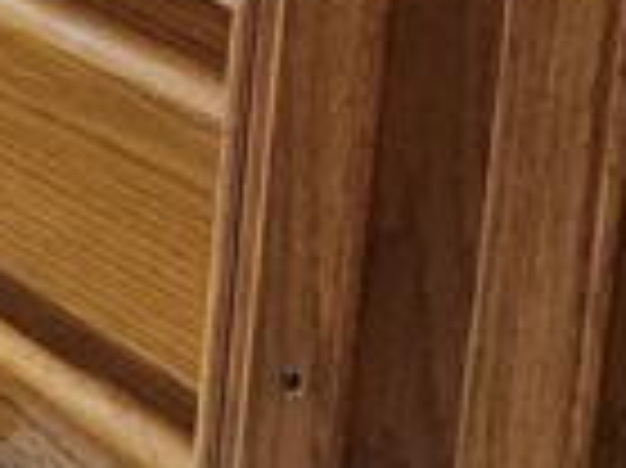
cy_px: -572
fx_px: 1735
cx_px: -851
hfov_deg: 14.3
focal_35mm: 96
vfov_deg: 12.7
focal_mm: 2.2
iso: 500
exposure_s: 1/30
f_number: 2.2
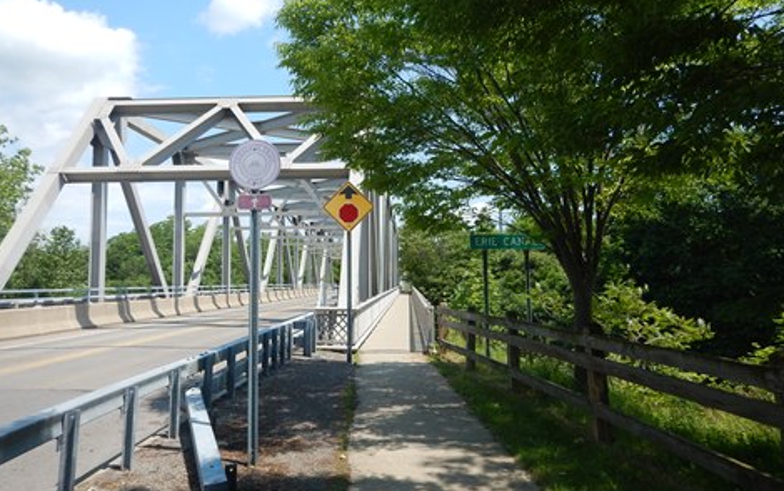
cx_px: 385
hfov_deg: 70.4
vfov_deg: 47.6
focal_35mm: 26
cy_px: 235
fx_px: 556
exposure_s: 1/1500
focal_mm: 4.3
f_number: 2.8
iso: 125
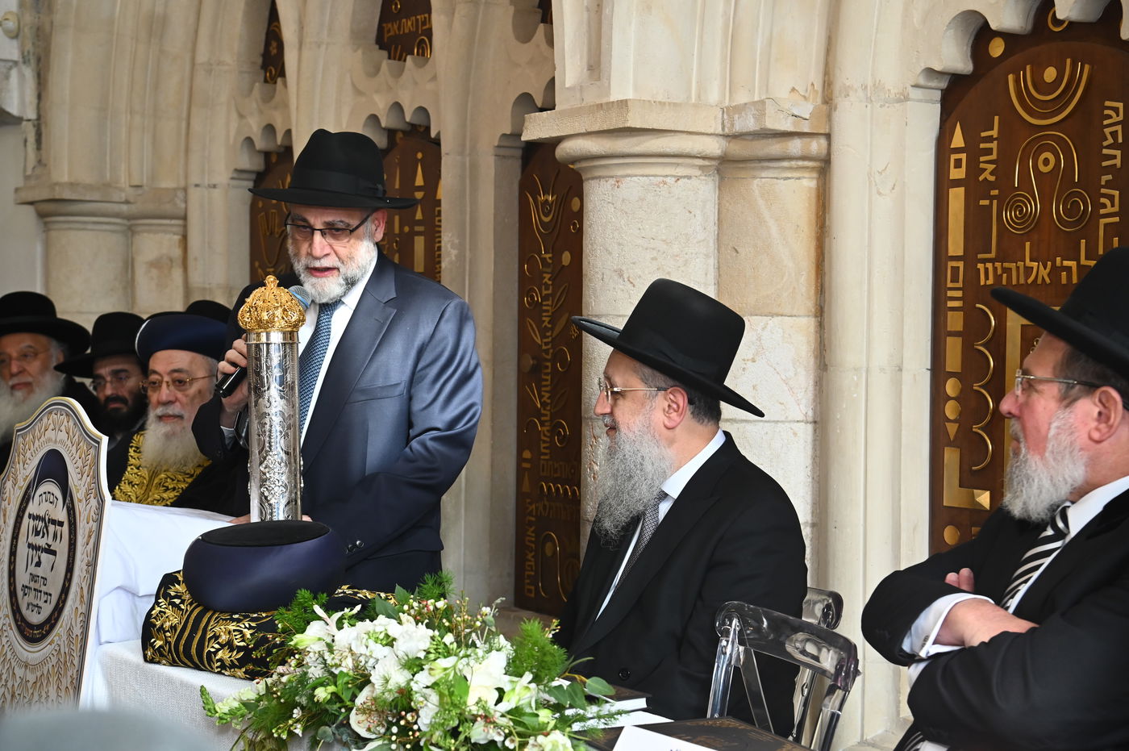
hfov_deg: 33.4
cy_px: 376
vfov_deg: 22.6
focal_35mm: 60
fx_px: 1880
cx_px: 564
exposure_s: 1/160
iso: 1600
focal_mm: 60
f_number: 8
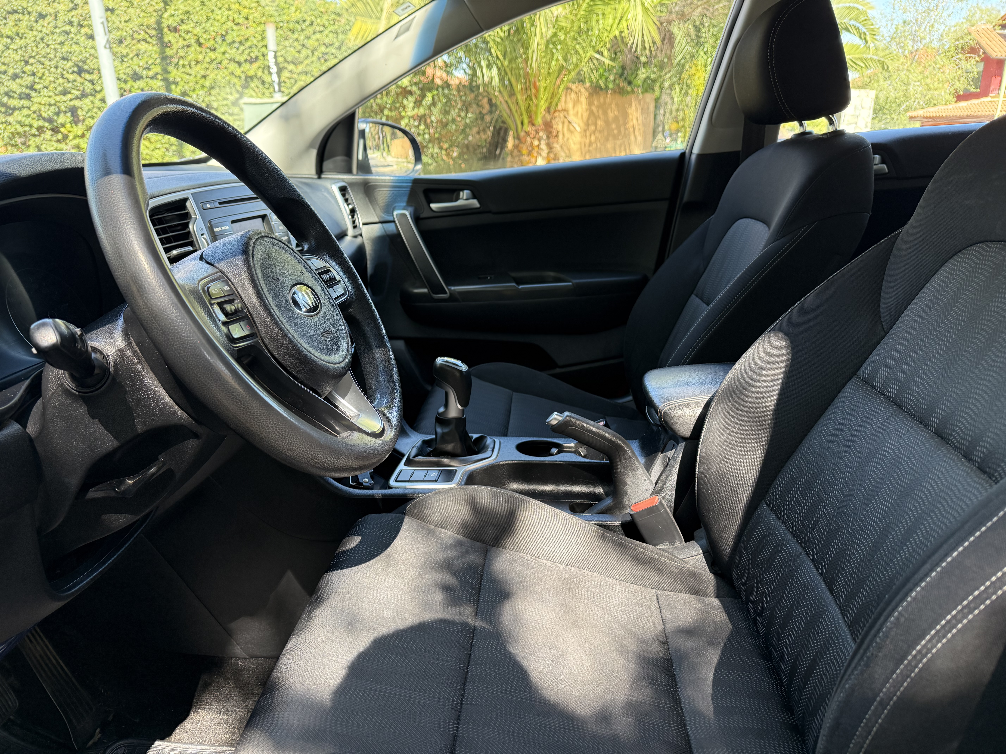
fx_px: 697
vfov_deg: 56.8
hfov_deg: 71.6
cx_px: 503
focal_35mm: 24
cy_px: 377
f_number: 1.78
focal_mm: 6.76
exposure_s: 1/172
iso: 160
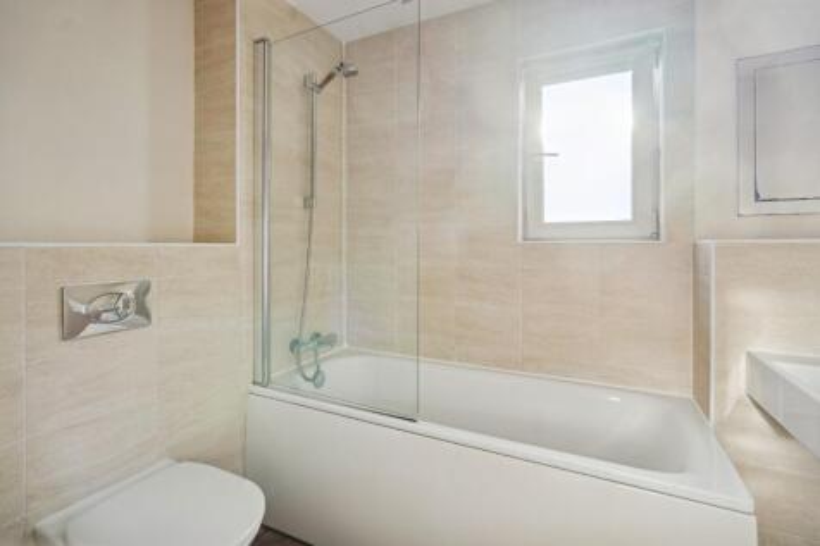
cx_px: 410
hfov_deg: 96.8
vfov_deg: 73.7
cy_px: 273
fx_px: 364
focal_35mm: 16
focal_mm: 16
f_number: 4
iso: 250
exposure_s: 1/320
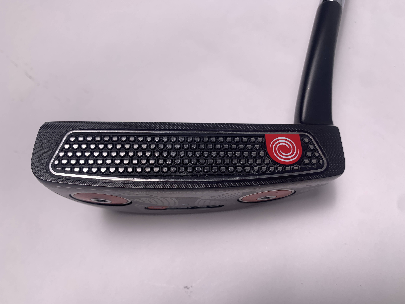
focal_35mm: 26
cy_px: 152
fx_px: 304
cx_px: 202
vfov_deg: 53.1
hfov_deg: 67.3
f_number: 1.8
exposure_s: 1/203
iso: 25
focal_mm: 4.25
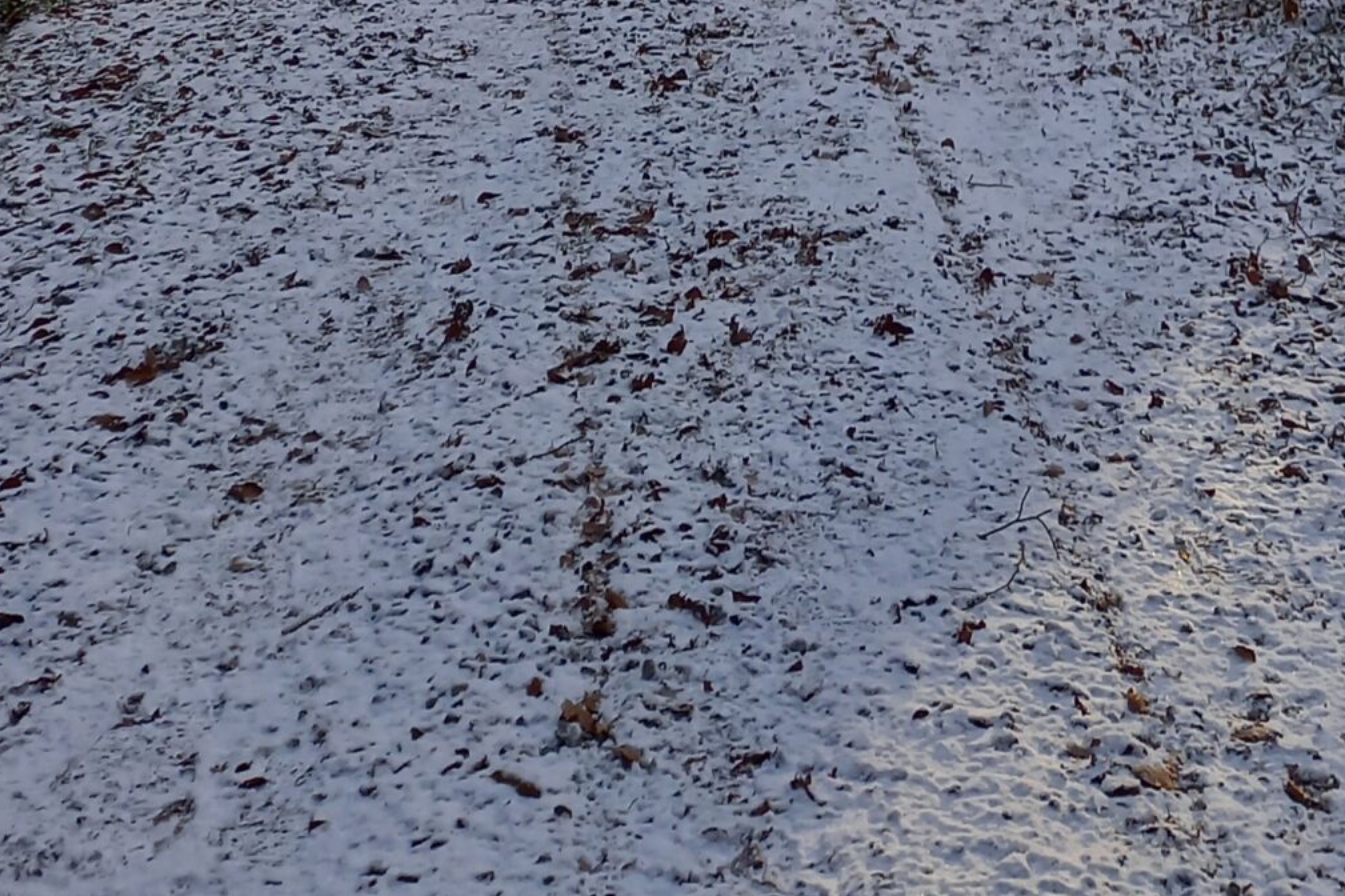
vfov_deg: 17.4
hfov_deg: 29.4
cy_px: -635
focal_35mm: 66
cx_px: 1177
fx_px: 2465
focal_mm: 4.65
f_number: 1.8
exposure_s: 1/100
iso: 80
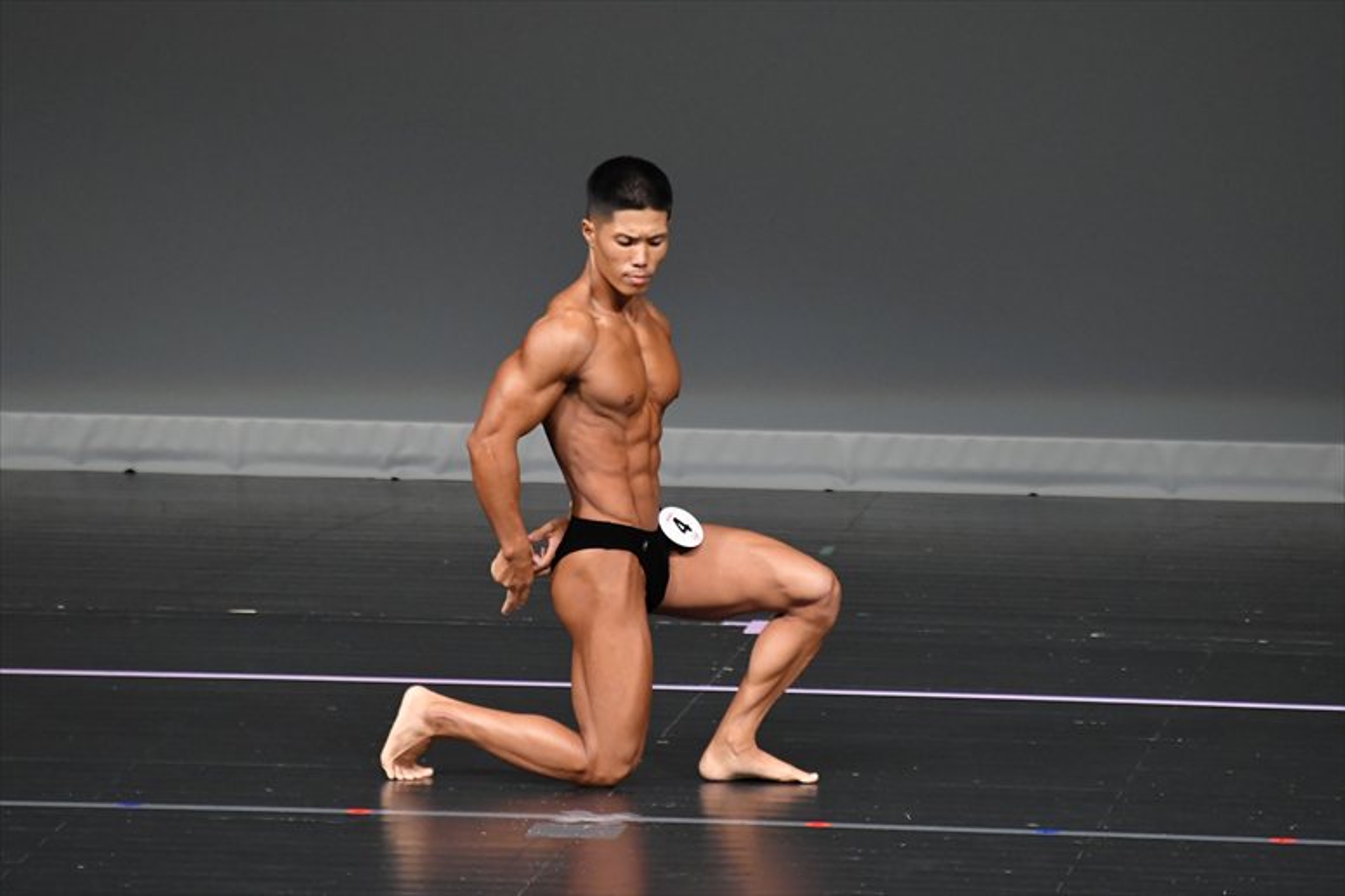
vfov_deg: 3.1
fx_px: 16805
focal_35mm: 450
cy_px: 448
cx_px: 672
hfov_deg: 4.6
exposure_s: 1/400
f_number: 5.6
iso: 4000
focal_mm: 300
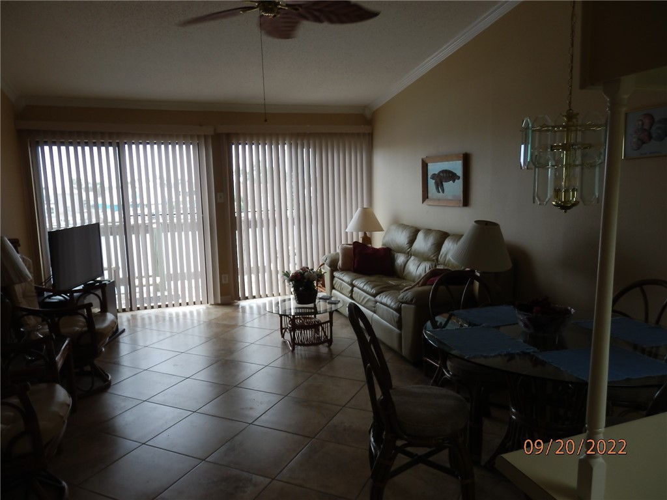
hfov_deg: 69.4
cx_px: 334
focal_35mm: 25
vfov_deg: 54.9
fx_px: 482
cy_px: 250
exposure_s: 1/80
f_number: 3
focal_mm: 4.5
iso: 80
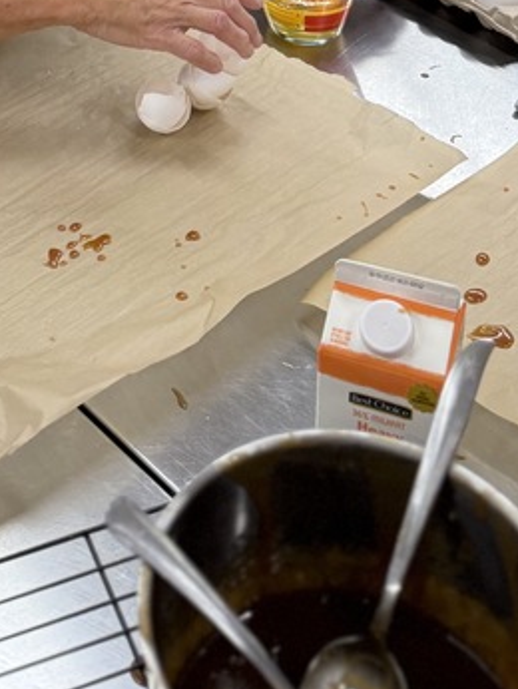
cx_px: 56
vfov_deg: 22.8
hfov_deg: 20.3
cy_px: -317
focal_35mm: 71
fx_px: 1415
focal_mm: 6.76
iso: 125
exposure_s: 1/150
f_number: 1.78
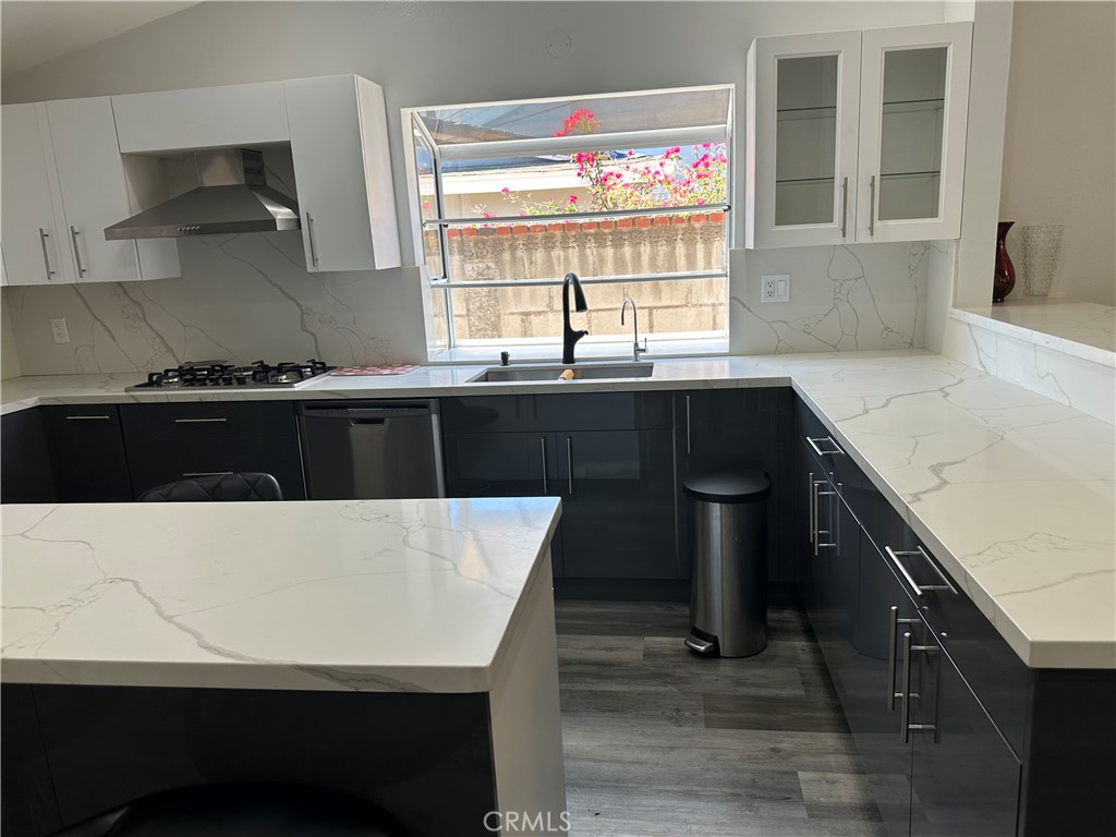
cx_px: 558
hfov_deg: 71.6
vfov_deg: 56.8
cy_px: 418
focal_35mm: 24
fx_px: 774
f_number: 1.78
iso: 64
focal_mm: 6.86
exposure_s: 1/170
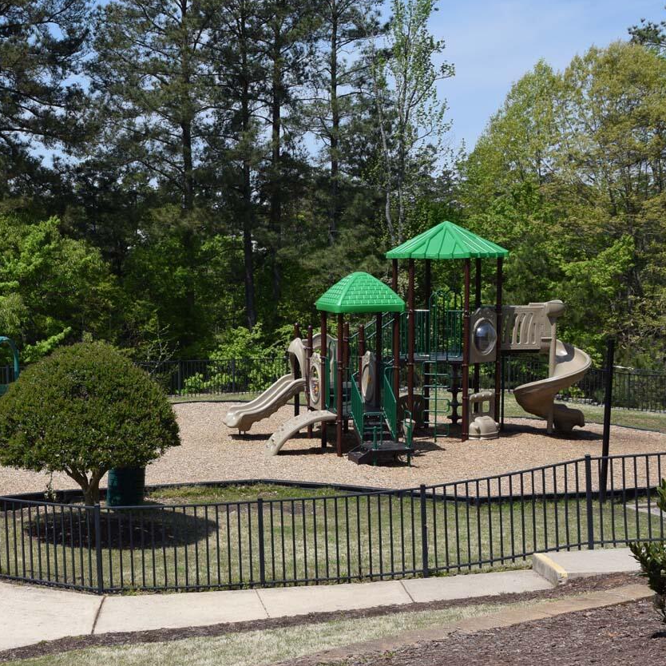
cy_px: 333
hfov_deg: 35.6
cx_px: 213
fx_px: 1023
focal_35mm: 47
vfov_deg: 36.1
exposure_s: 1/320
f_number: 9
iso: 200
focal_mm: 24
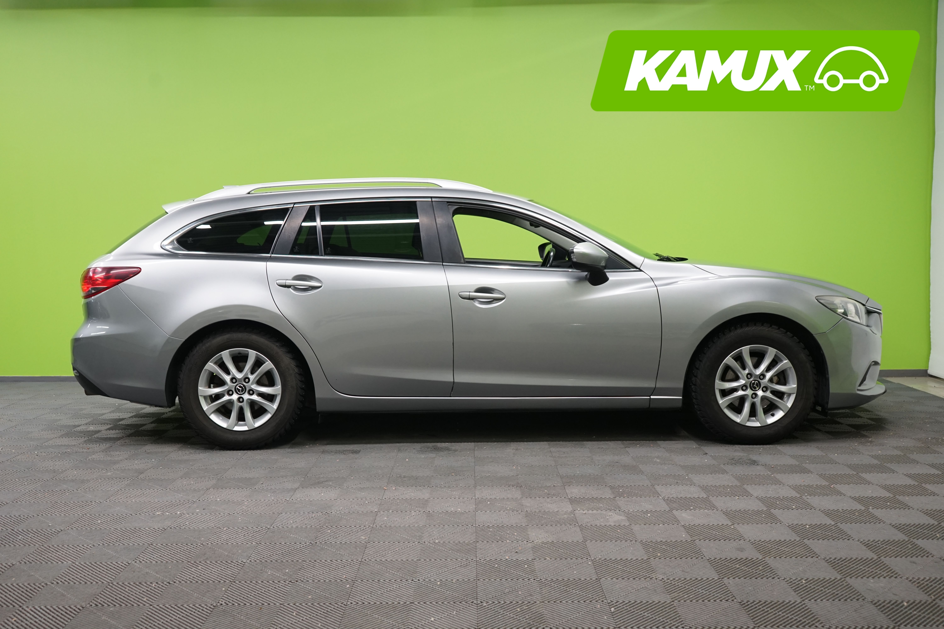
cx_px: 472
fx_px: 944
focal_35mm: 36
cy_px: 314
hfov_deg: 53.1
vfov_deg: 36.9
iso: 1000
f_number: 5
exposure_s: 1/50
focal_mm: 36
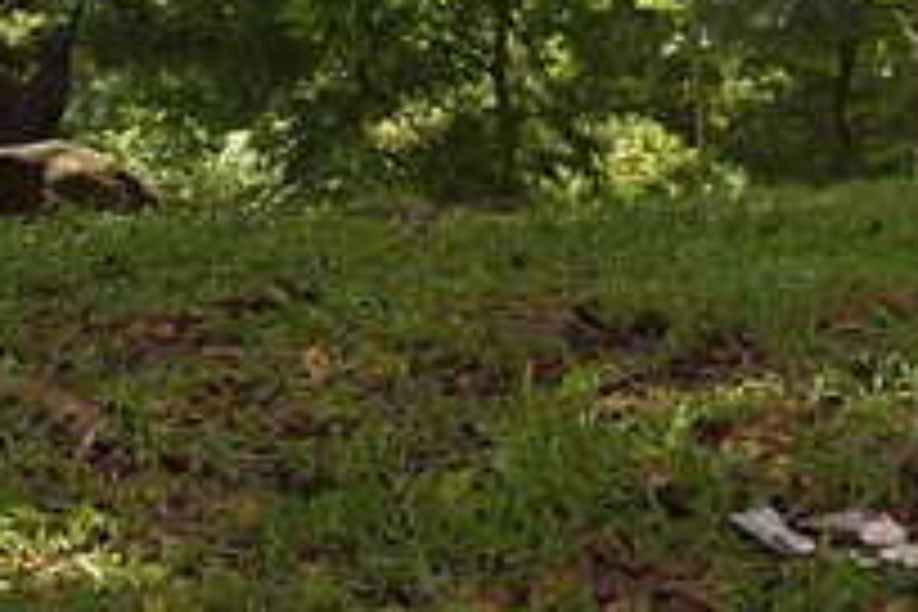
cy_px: -1598
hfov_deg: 8.8
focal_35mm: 227
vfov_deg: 5.5
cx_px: -626
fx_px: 5788
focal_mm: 29
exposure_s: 1/160
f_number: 6.3
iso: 200
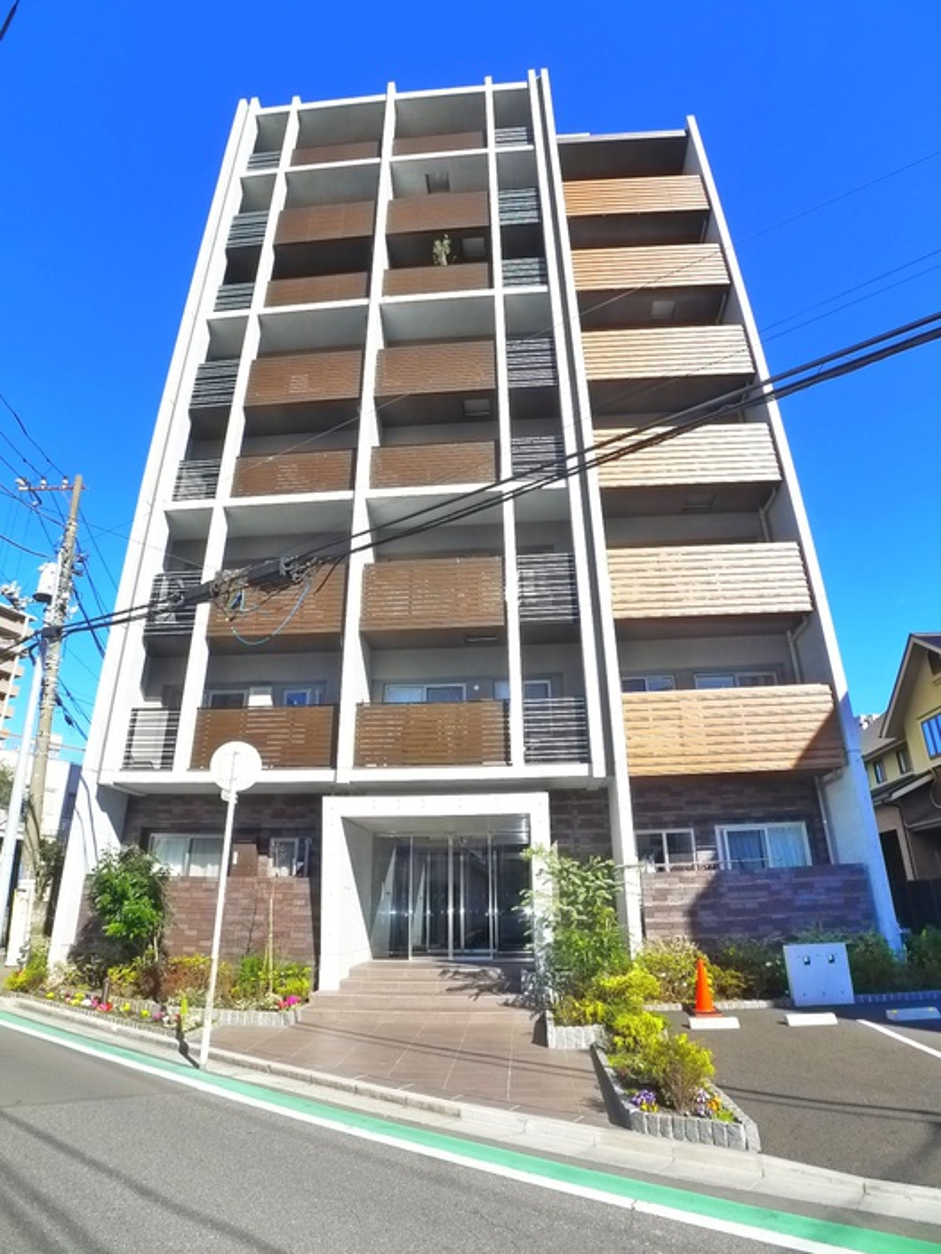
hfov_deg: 56.8
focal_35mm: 24
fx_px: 870
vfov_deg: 71.6
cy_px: 627
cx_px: 470
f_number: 4
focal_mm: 5.1
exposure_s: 1/500
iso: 400
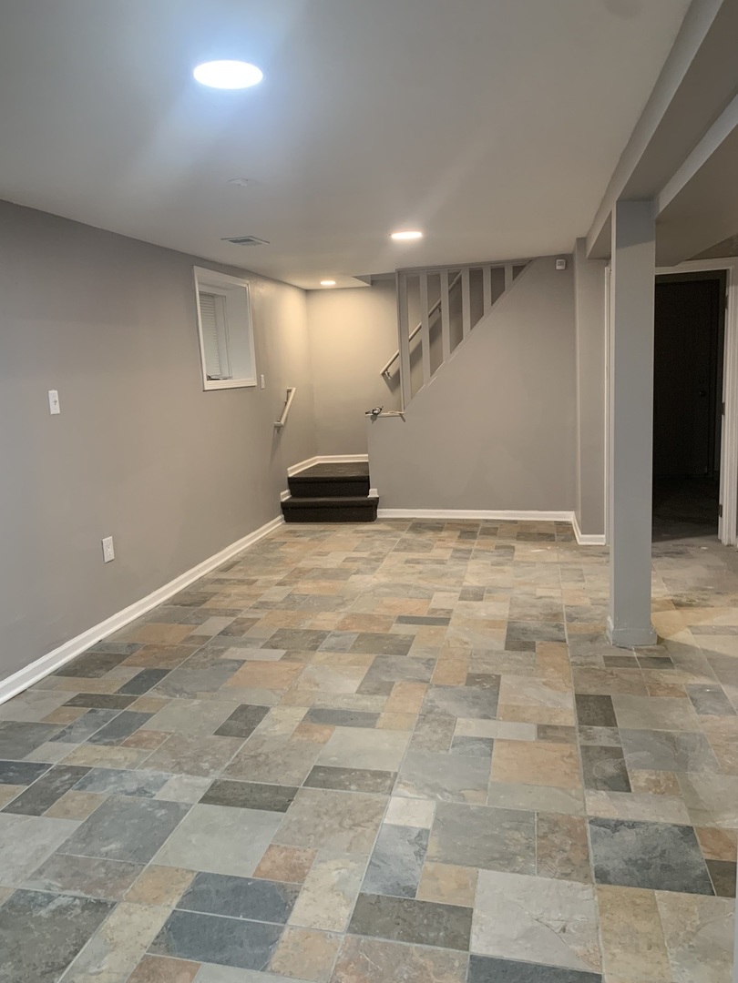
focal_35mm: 26
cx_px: 369
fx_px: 739
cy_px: 492
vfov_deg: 67.3
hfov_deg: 53.1
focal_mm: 4.25
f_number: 1.8
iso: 160
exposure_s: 1/60
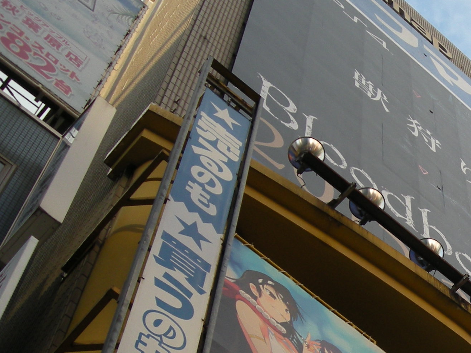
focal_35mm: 87
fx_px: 1184
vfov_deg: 16.6
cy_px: 348
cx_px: 510
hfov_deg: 21.4
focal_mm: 5.7
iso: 64
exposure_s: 1/252
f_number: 2.8
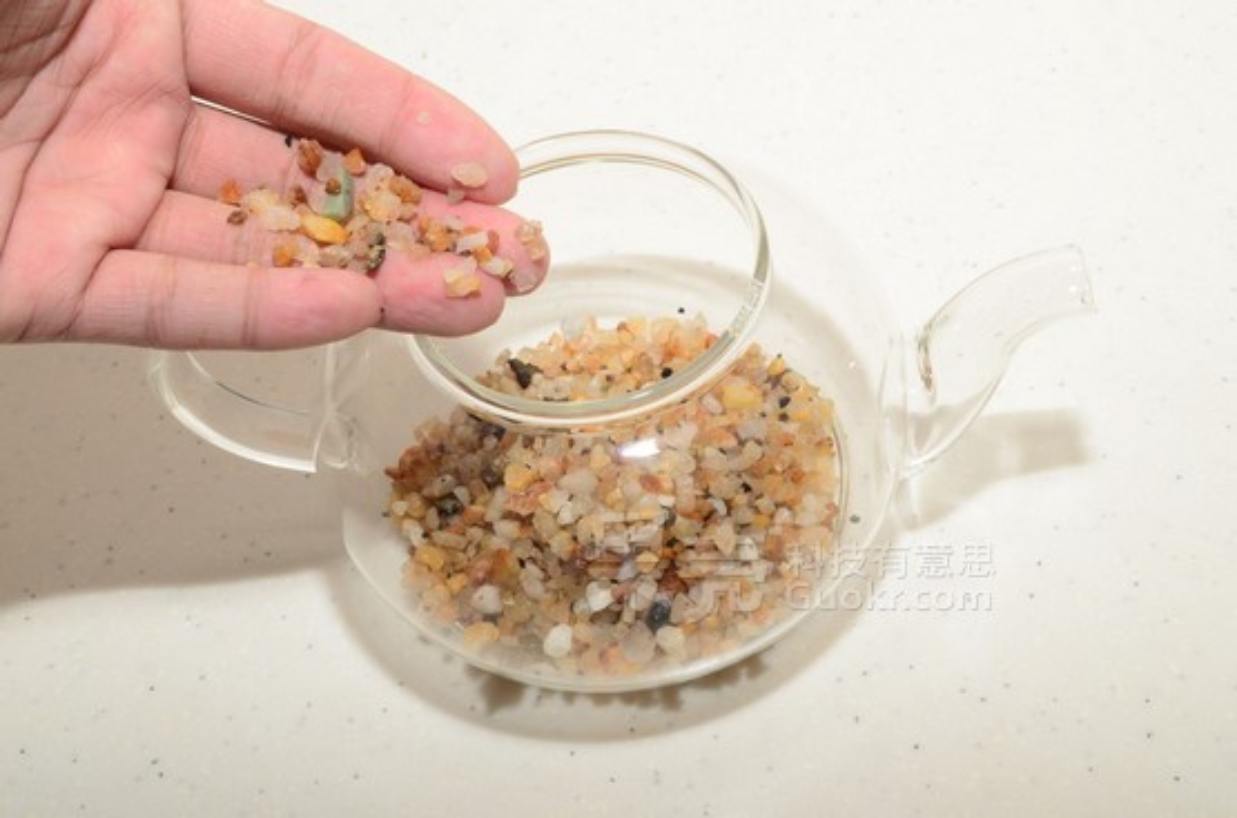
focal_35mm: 60
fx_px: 2056
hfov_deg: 33.5
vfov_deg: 22.5
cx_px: 618
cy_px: 409
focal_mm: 40
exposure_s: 1/250
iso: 100
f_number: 16
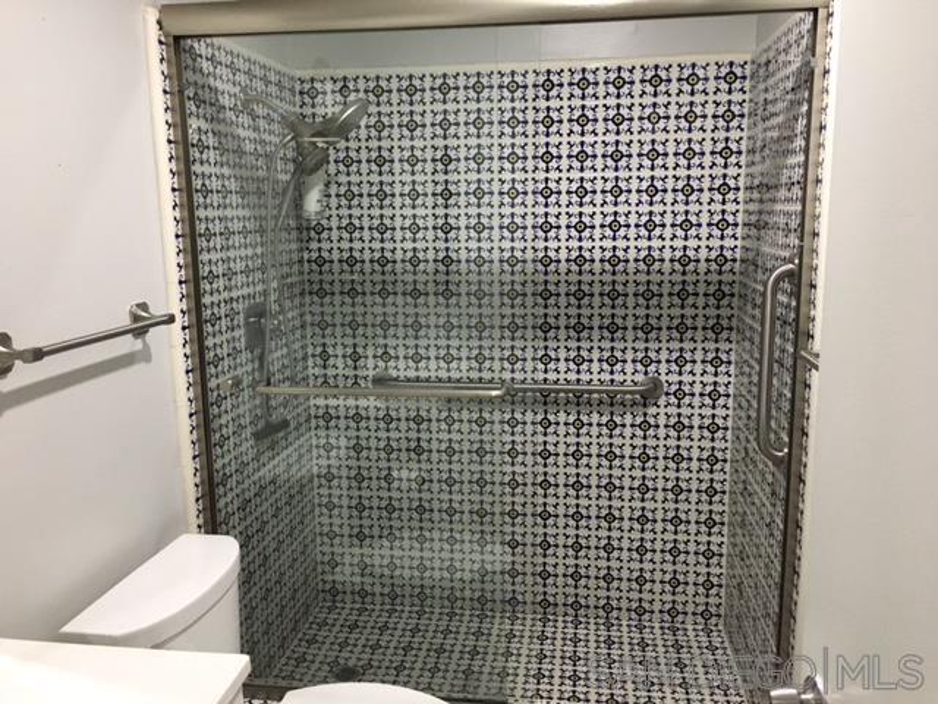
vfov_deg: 48.2
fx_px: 786
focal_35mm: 29
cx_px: 469
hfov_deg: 61.7
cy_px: 352
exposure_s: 1/30
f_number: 2.2
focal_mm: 4.15
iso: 200
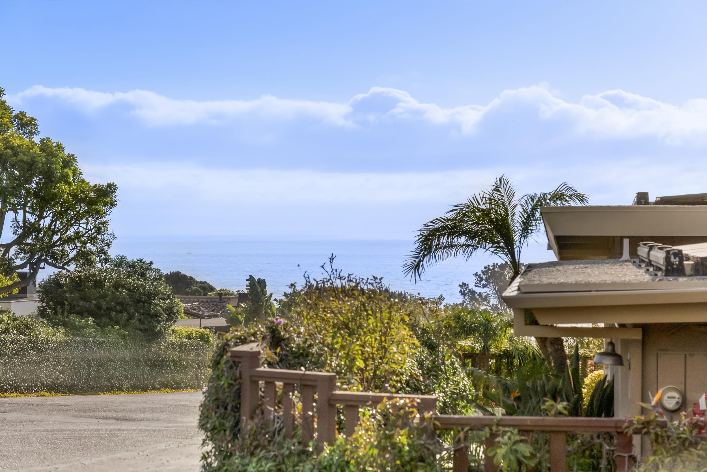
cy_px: 236
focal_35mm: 105
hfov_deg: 19.4
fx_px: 2063
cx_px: 354
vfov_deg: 13.1
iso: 500
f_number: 8
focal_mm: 105
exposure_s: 1/2000
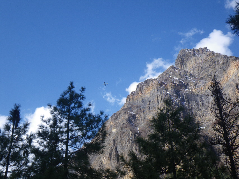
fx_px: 290
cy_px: 90
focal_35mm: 42
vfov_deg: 34.4
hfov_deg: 44.8
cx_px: 120
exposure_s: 1/160
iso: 50
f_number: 5
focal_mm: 7.5
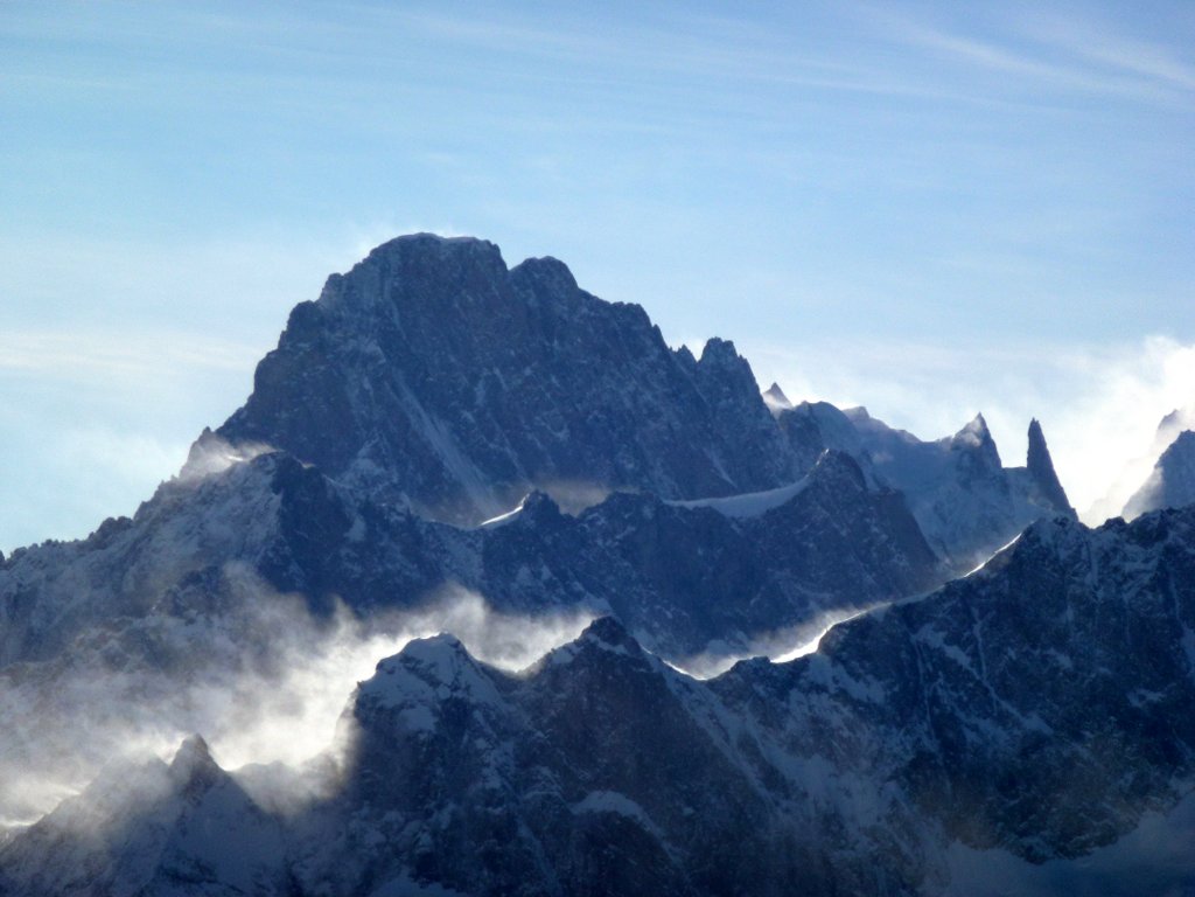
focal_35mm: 390
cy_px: 448
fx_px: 13463
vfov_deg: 3.8
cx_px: 598
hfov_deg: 5.1
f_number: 5.9
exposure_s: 1/1300
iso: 100
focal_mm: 68.8
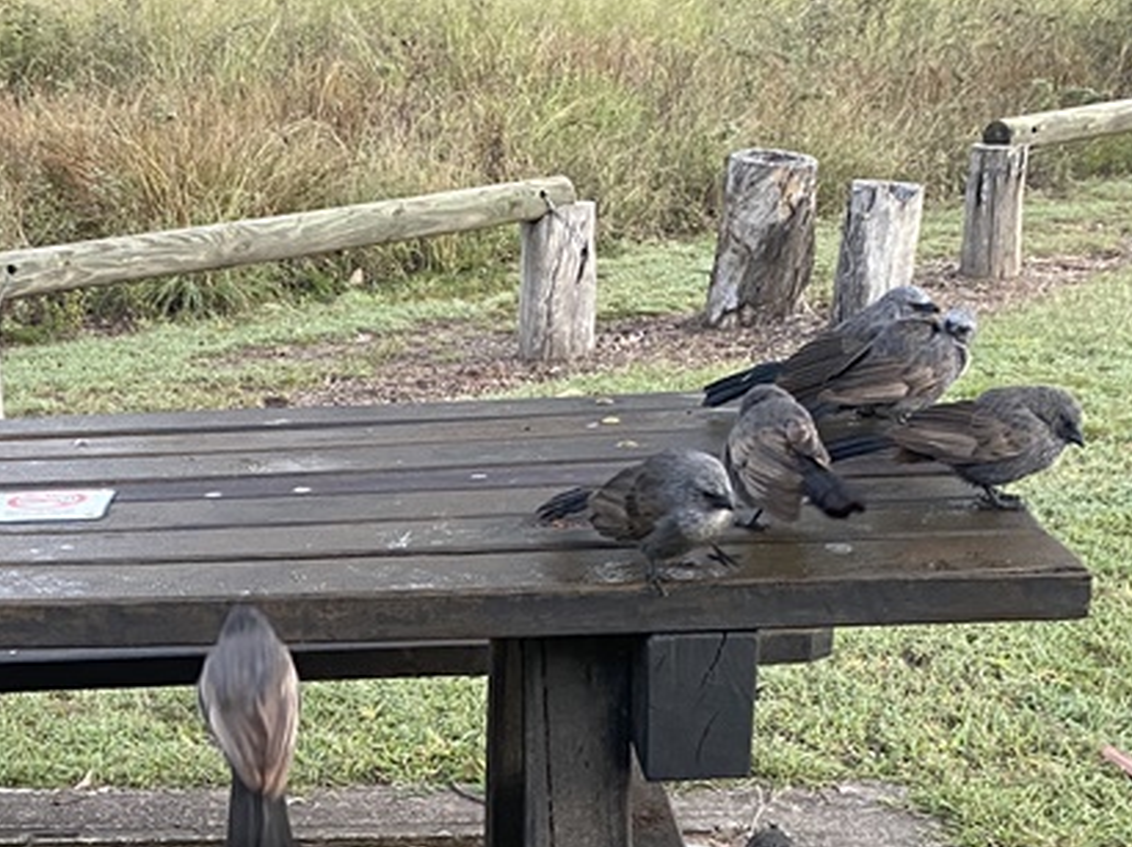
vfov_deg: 21.3
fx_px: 2124
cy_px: 949
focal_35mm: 65
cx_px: 243
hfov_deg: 29.2
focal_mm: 4.25
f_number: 1.8
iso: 160
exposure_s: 1/60
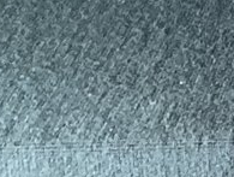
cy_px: -60
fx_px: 1625
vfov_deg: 6.2
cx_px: 643
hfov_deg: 7.5
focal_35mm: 240
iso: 125
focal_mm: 3.3
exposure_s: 1/60
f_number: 2.4
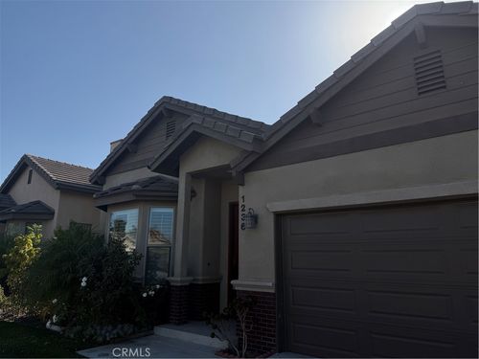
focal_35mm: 24
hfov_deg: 71.6
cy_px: 180
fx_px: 332
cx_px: 240
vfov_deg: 56.8
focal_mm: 6.76
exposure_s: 1/5319
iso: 80
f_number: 1.78
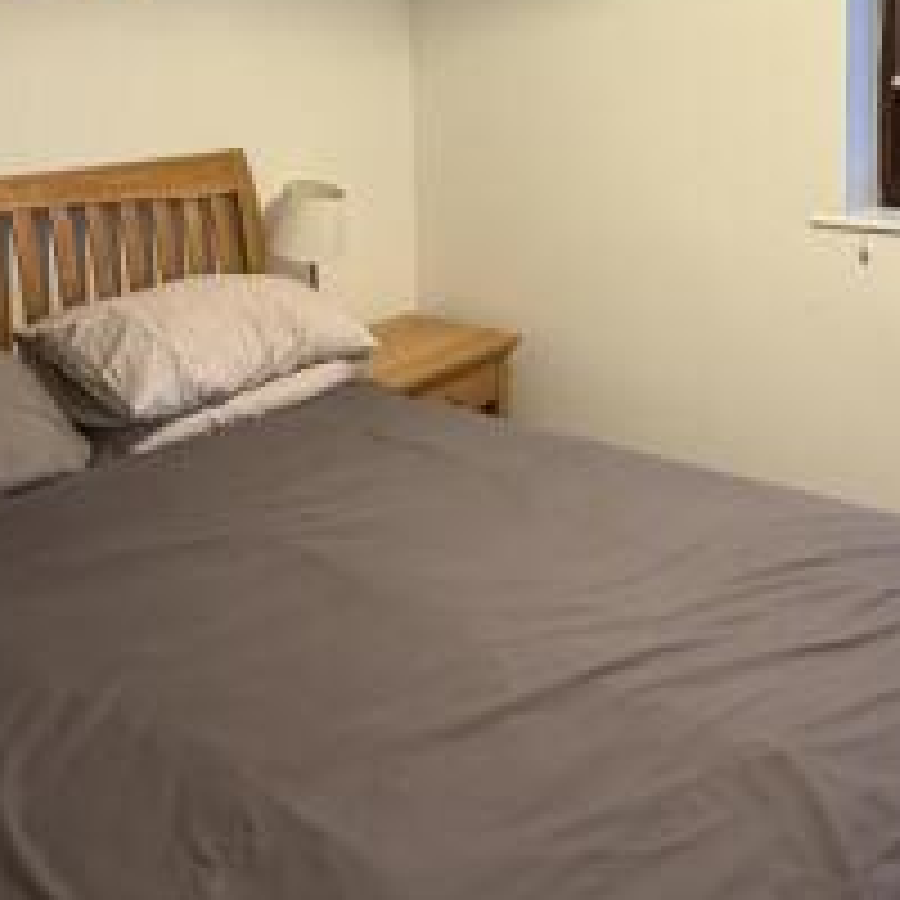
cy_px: 124
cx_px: 533
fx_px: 1059
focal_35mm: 36
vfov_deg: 42.9
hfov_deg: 45.8
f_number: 2.2
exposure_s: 1/50
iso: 320
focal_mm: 2.22
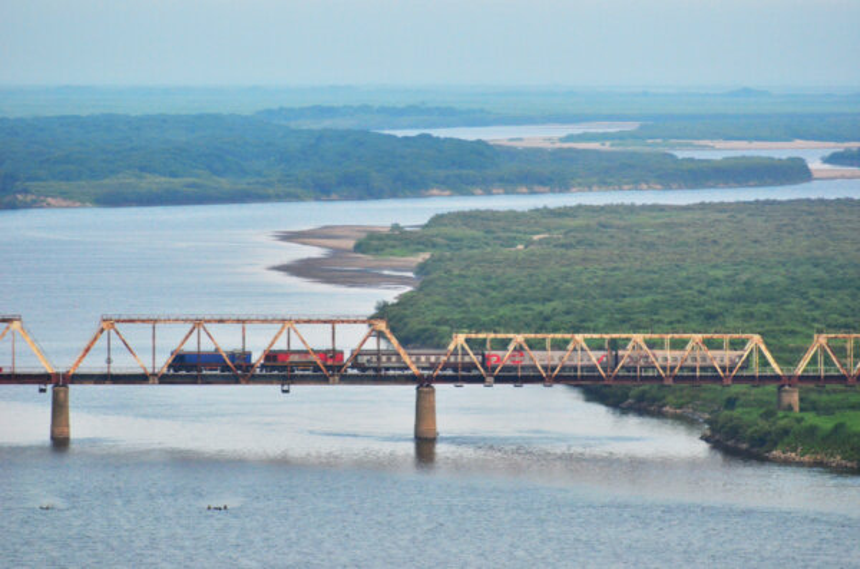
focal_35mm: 315
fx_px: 7507
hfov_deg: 6.6
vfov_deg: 4.3
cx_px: 430
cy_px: 284
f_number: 5.6
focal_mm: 210
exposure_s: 1/800
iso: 400
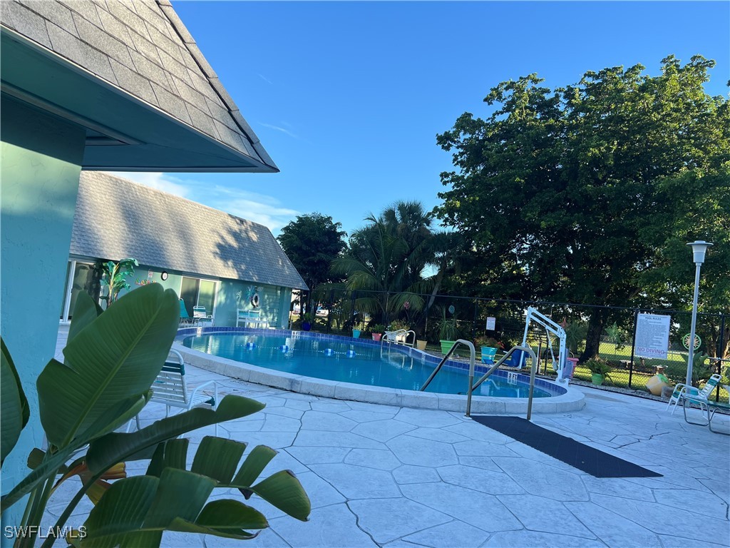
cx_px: 365
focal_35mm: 26
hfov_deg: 67.3
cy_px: 274
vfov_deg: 53.1
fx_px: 548
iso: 50
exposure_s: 1/1412
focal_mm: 5.7
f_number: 1.5
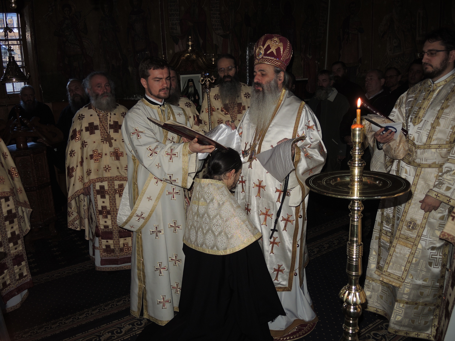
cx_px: 228
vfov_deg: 49.7
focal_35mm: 28
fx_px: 368
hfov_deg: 63.4
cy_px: 170
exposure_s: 1/30
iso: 100
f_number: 2
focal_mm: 6
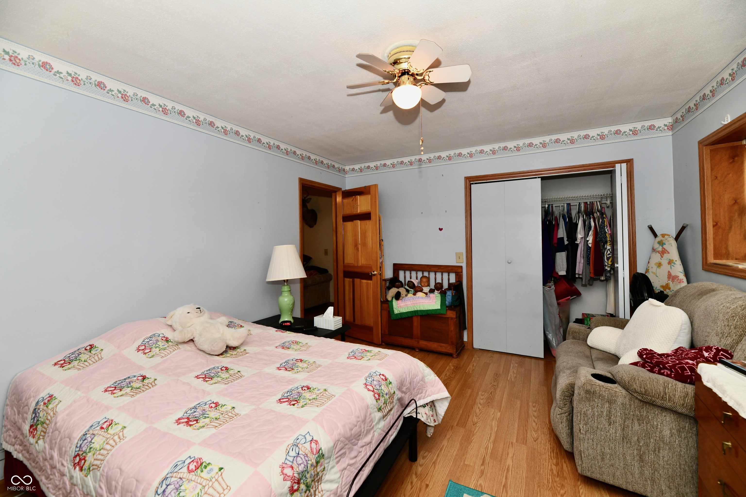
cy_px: 248
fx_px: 290
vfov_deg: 81.2
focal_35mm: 14
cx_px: 373
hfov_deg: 104.3
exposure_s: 1/60
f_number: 6.3
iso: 640
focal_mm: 14
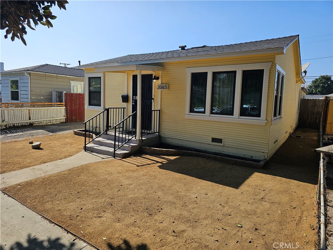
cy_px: 125
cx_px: 166
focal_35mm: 23
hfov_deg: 73.9
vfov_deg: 58.9
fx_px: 221
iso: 10
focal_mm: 6.3
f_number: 1.7
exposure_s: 1/909
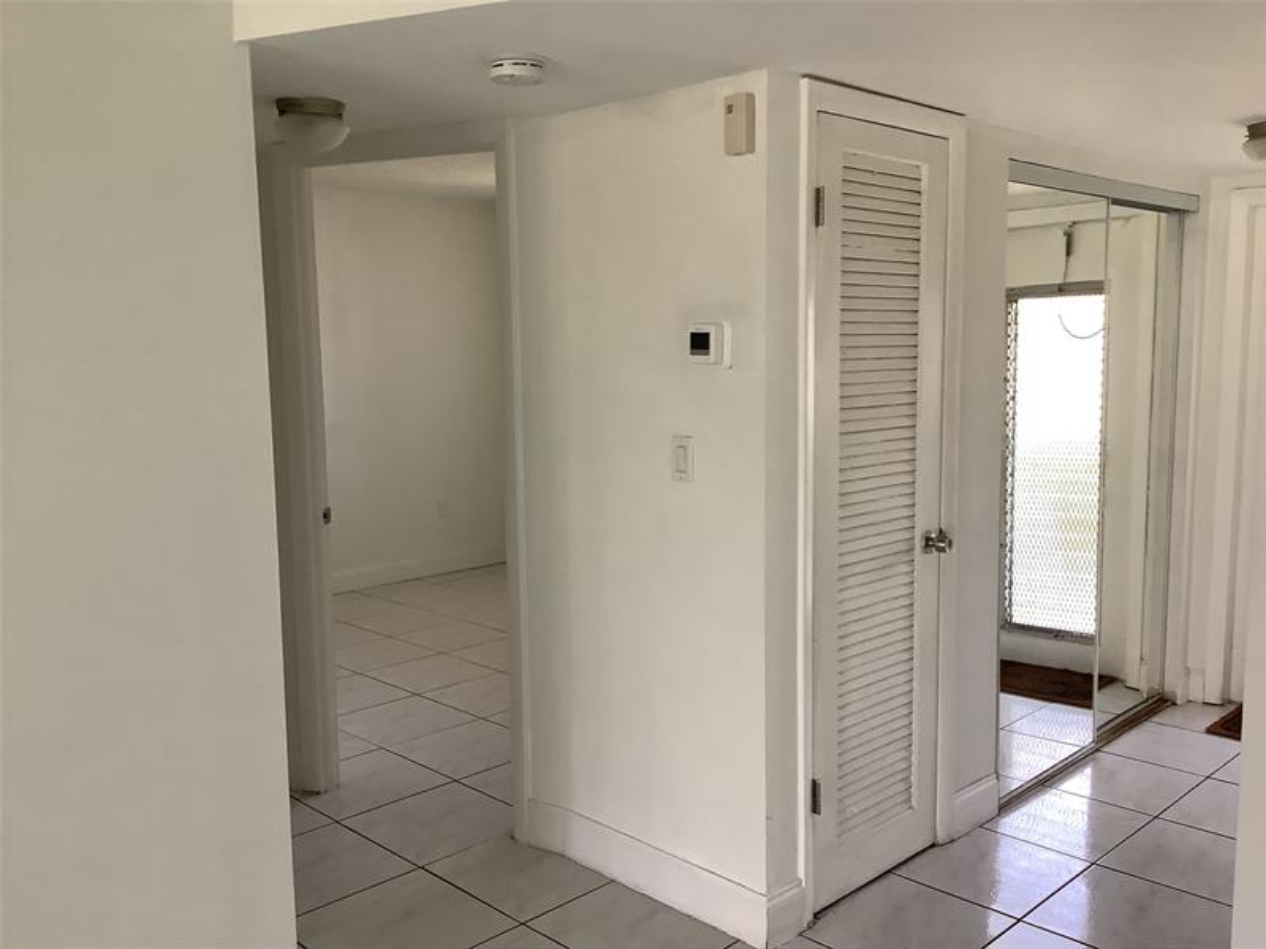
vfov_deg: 45.4
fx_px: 1134
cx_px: 633
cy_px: 474
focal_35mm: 31
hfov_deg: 58.4
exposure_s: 1/60
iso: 80
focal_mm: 3.3
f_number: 2.4
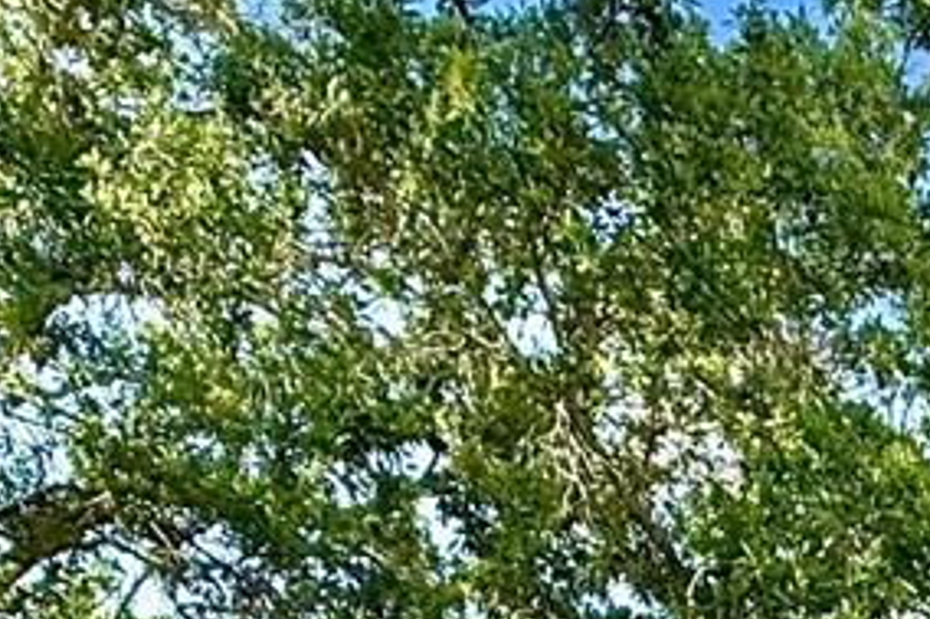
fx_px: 2117
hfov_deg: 21.5
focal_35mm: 82
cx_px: 1326
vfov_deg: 12.3
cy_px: 1579
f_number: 2.2
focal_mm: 2.22
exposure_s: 1/820
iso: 50
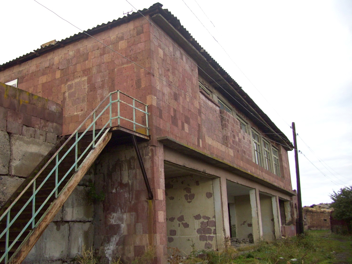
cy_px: 132
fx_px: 346
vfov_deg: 41.8
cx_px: 176
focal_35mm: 34
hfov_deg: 54.0
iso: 100
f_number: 2.9
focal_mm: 5.7
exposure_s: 1/60
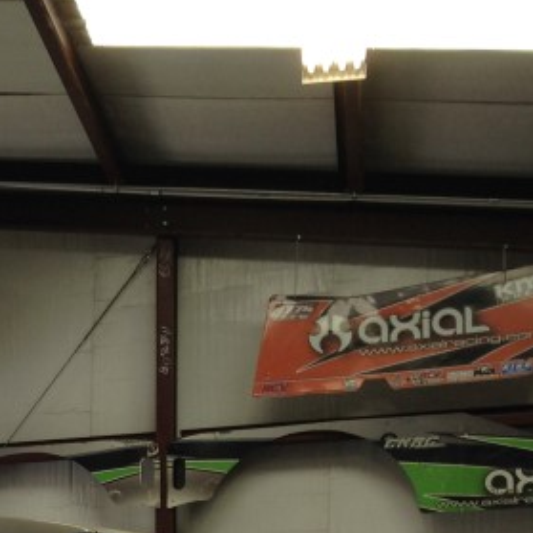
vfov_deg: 15.4
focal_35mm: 107
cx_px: -338
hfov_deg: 14.8
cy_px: 707
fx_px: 1864
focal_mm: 4.12
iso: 50
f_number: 2.4
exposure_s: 1/184
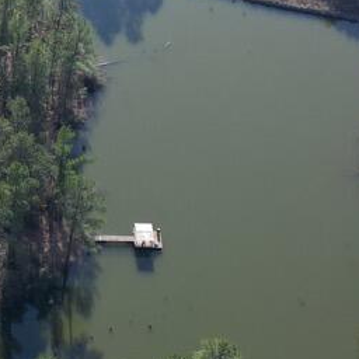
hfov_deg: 15.8
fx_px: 1244
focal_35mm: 106
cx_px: -73
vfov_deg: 16.4
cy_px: 98
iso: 100
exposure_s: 1/800
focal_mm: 6.72
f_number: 1.7
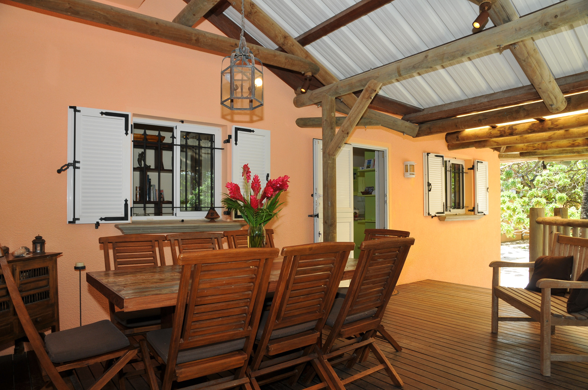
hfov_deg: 73.8
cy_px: 195
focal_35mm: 24
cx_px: 294
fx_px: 392
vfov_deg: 53.0
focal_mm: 16
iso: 200
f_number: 7.1
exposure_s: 1/80
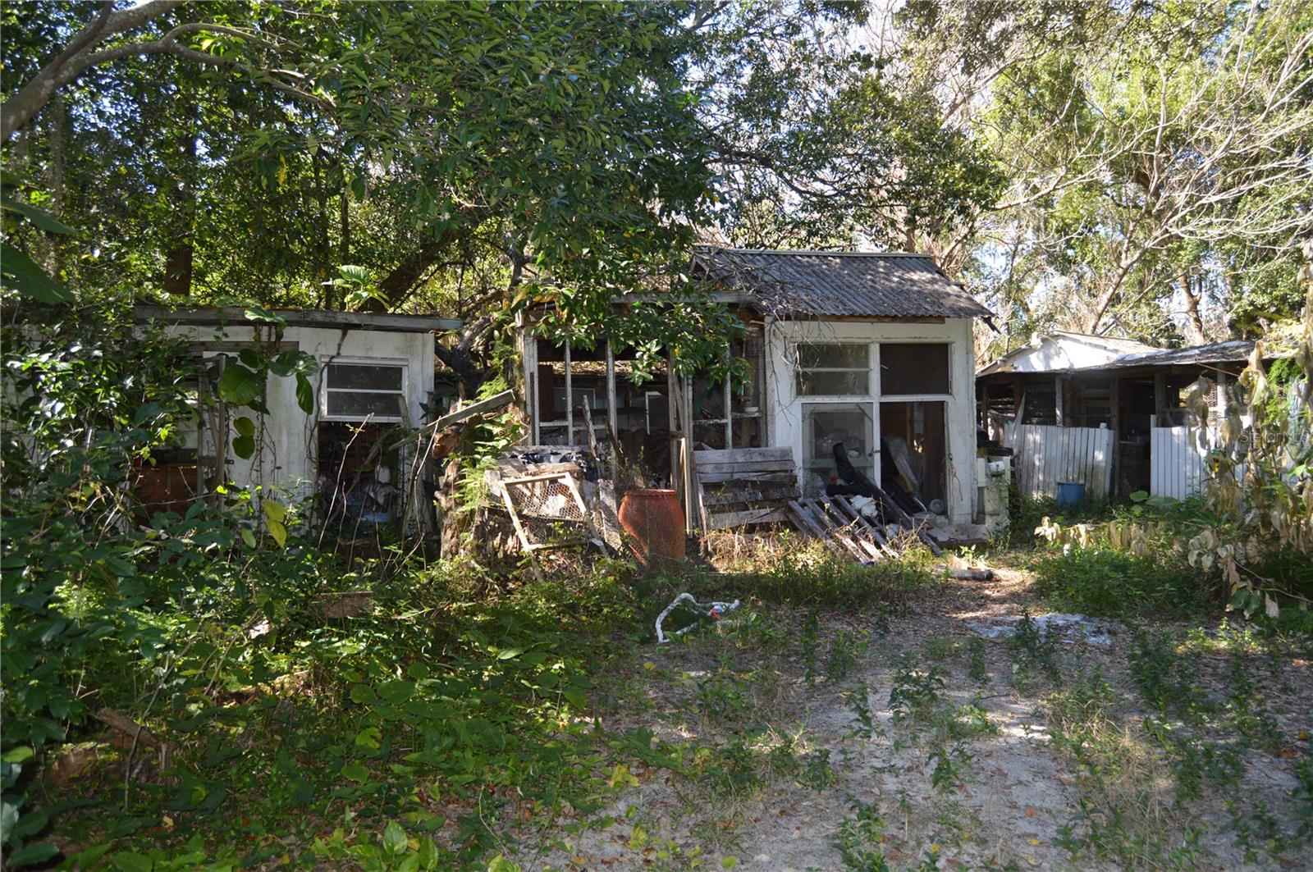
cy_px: 436
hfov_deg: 67.4
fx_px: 984
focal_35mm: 27
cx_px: 656
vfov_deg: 47.8
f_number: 4
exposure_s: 1/125
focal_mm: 18
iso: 160
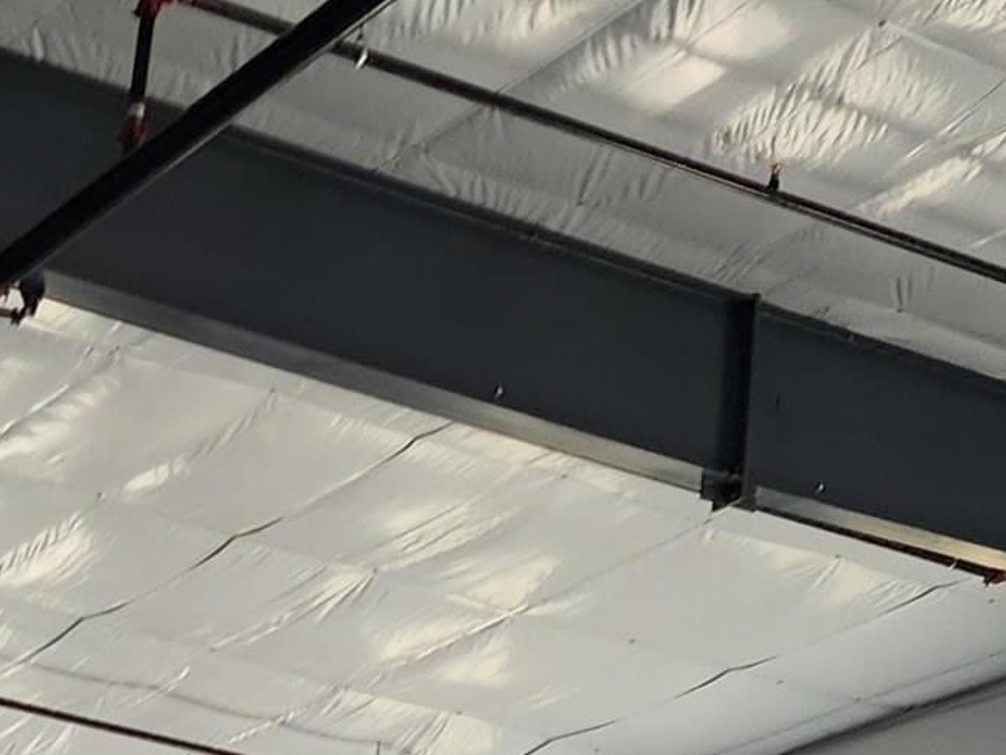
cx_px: -615
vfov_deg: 12.1
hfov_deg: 16.1
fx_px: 3168
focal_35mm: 109
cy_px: 1512
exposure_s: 1/180
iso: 64
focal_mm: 6.4
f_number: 1.8
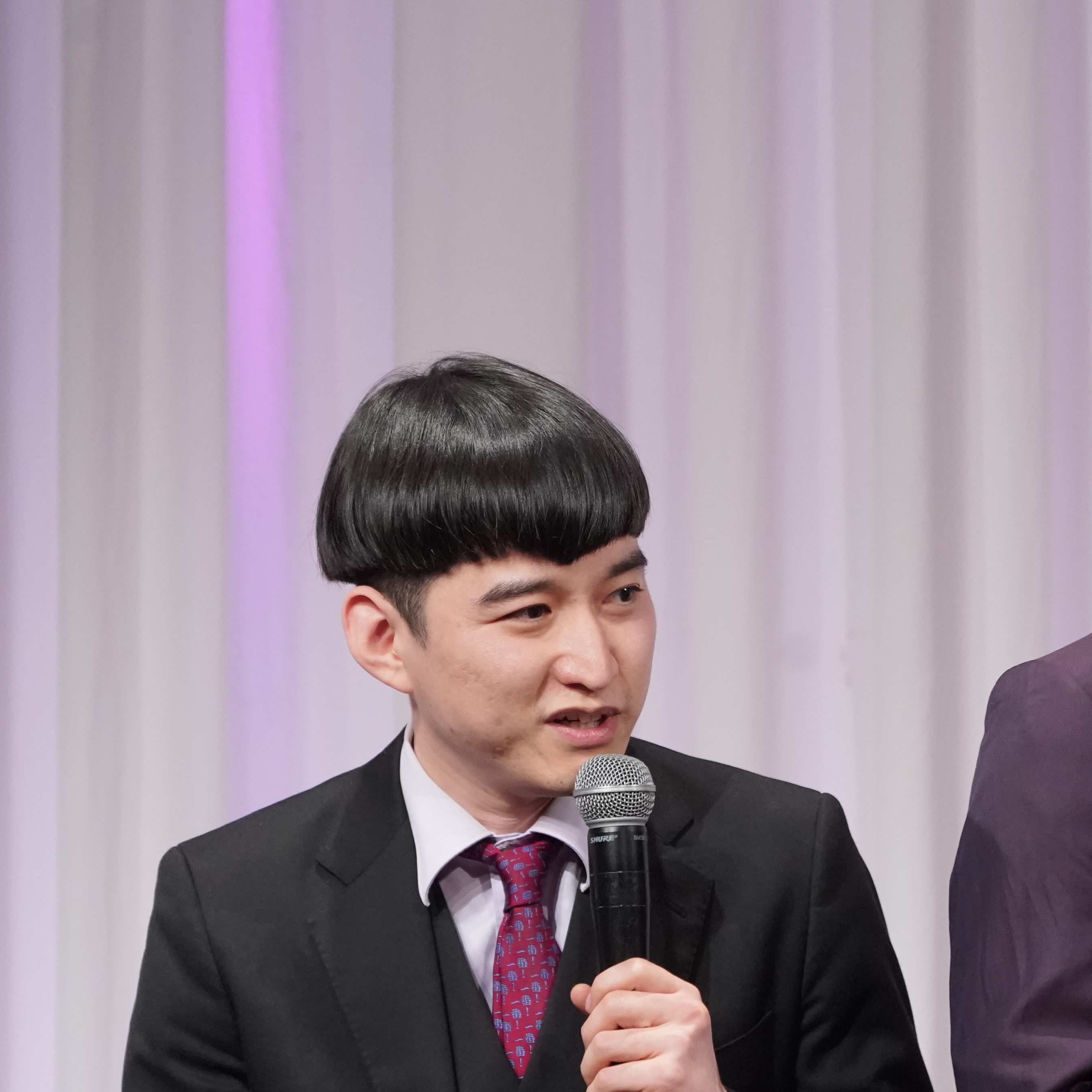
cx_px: 976
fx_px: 15061
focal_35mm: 422
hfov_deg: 4.1
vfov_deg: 4.2
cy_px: 750
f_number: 5.6
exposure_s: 1/160
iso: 5000
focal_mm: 224
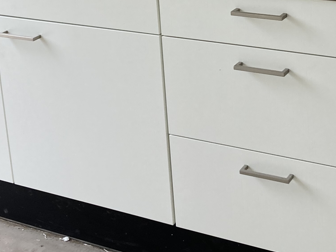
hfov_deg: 25.8
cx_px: 234
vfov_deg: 18.8
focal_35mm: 75
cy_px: -27
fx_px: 728
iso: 40
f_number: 1.8
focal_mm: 3.99
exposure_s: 1/121
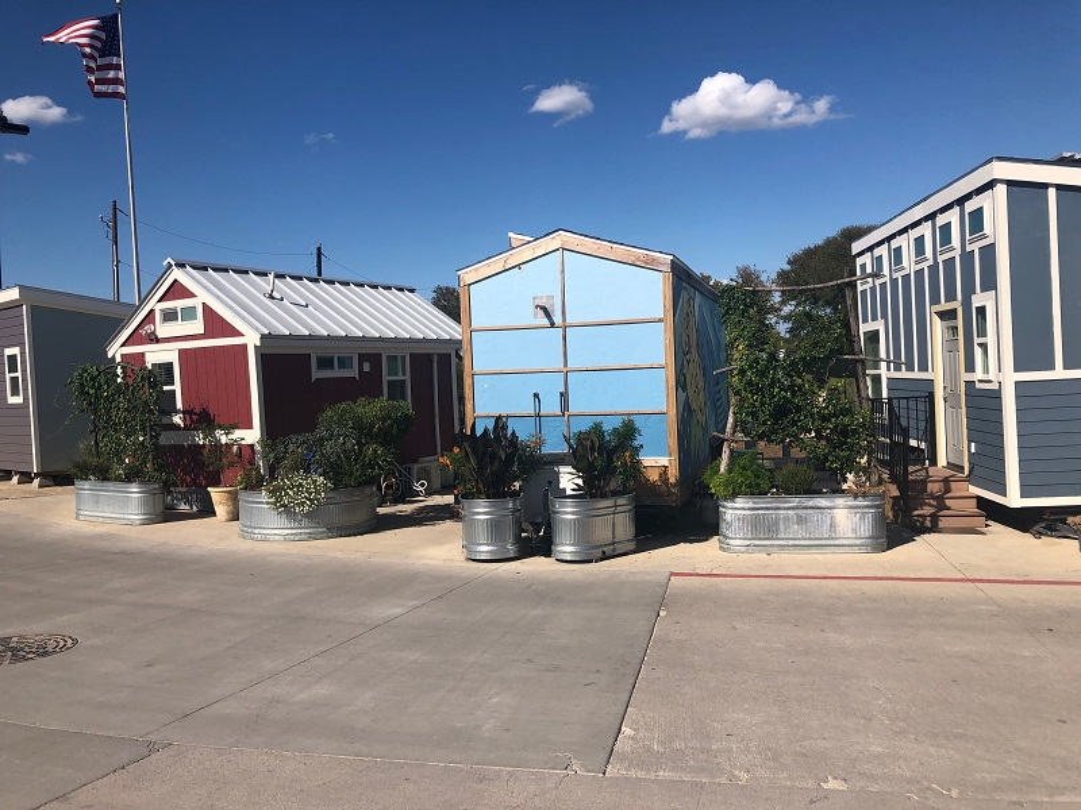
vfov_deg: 49.7
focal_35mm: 28
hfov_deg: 63.4
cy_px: 405
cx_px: 540
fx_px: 874
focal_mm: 3.99
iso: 25
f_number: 1.8
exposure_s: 1/3472
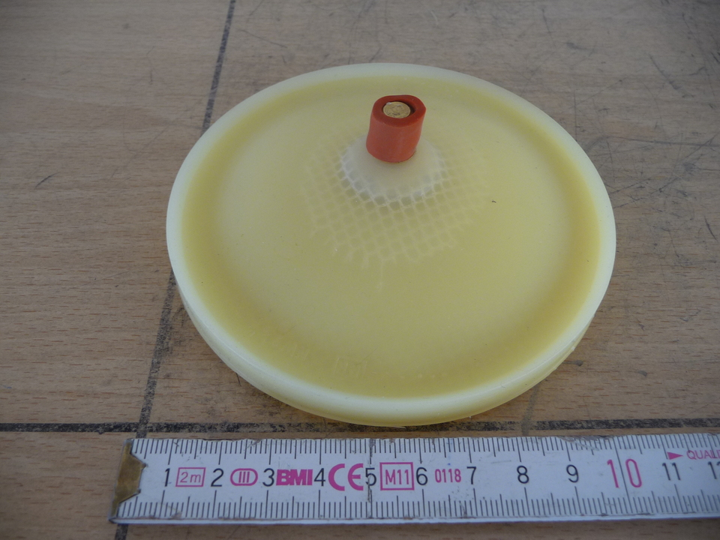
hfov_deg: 63.4
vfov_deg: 49.7
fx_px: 582
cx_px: 360
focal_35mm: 28
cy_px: 270
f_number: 3.3
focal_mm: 4.7
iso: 125
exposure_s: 1/30
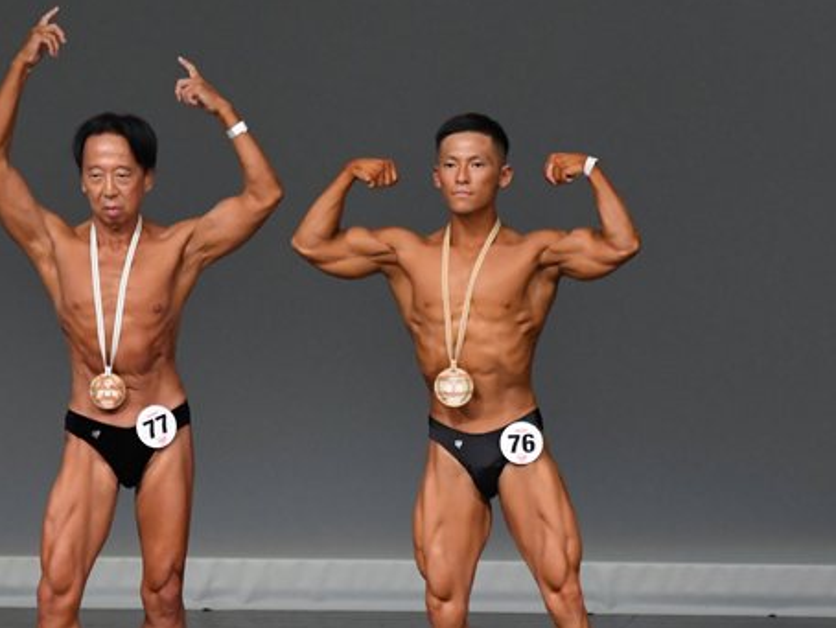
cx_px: 329
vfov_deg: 2.6
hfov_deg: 3.5
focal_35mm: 566
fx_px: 13677
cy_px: 378
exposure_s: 1/400
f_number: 5.6
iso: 5000
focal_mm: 230
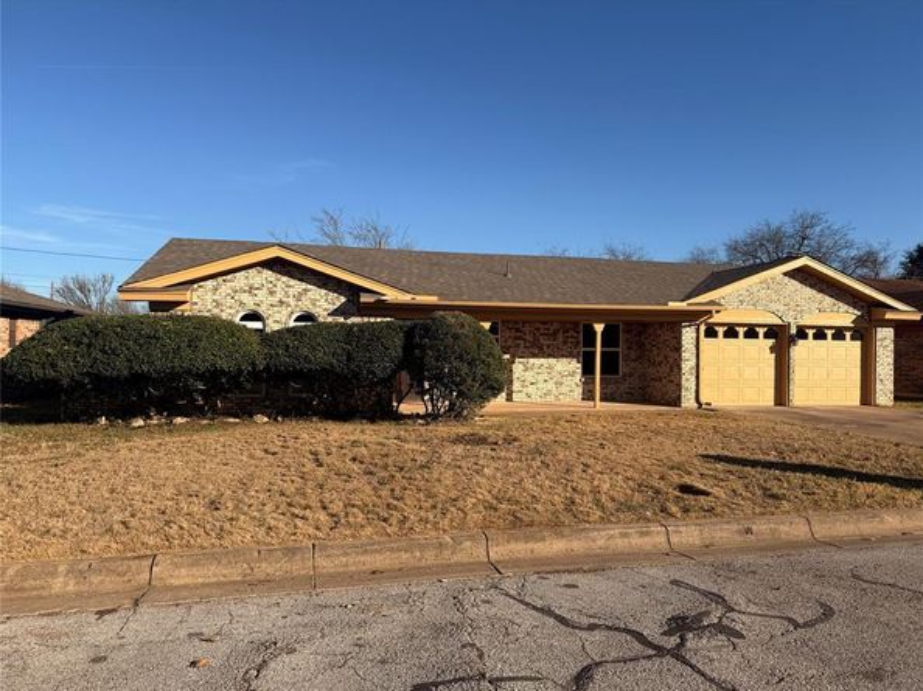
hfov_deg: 71.6
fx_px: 640
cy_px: 346
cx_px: 462
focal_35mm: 24
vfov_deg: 56.8
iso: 80
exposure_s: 1/5714
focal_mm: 6.76
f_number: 1.78
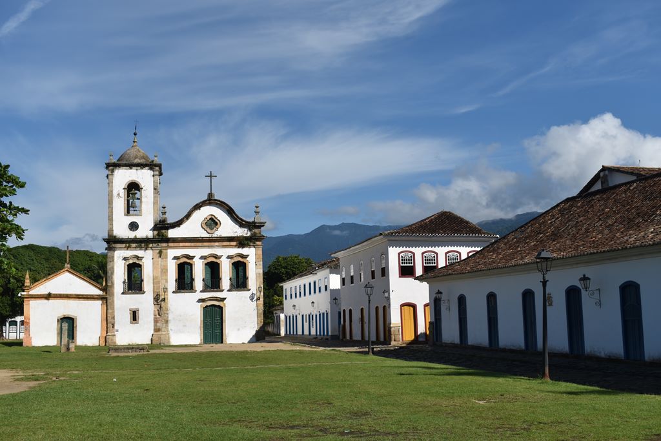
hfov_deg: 47.9
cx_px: 330
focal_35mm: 40
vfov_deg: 33.0
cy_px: 220
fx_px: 744
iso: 100
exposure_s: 1/640
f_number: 7.1
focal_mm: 27
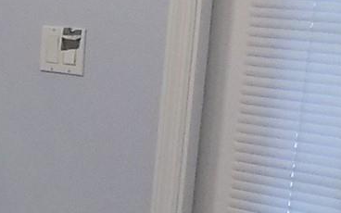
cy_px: 87
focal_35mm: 106
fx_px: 985
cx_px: -287
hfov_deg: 16.3
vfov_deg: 12.3
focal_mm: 4
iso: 360
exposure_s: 1/30
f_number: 3.1
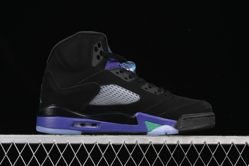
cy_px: 83
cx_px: 124
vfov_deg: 18.2
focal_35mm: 75
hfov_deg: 27.0
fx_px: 519
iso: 160
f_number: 6.3
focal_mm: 50
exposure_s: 1/50
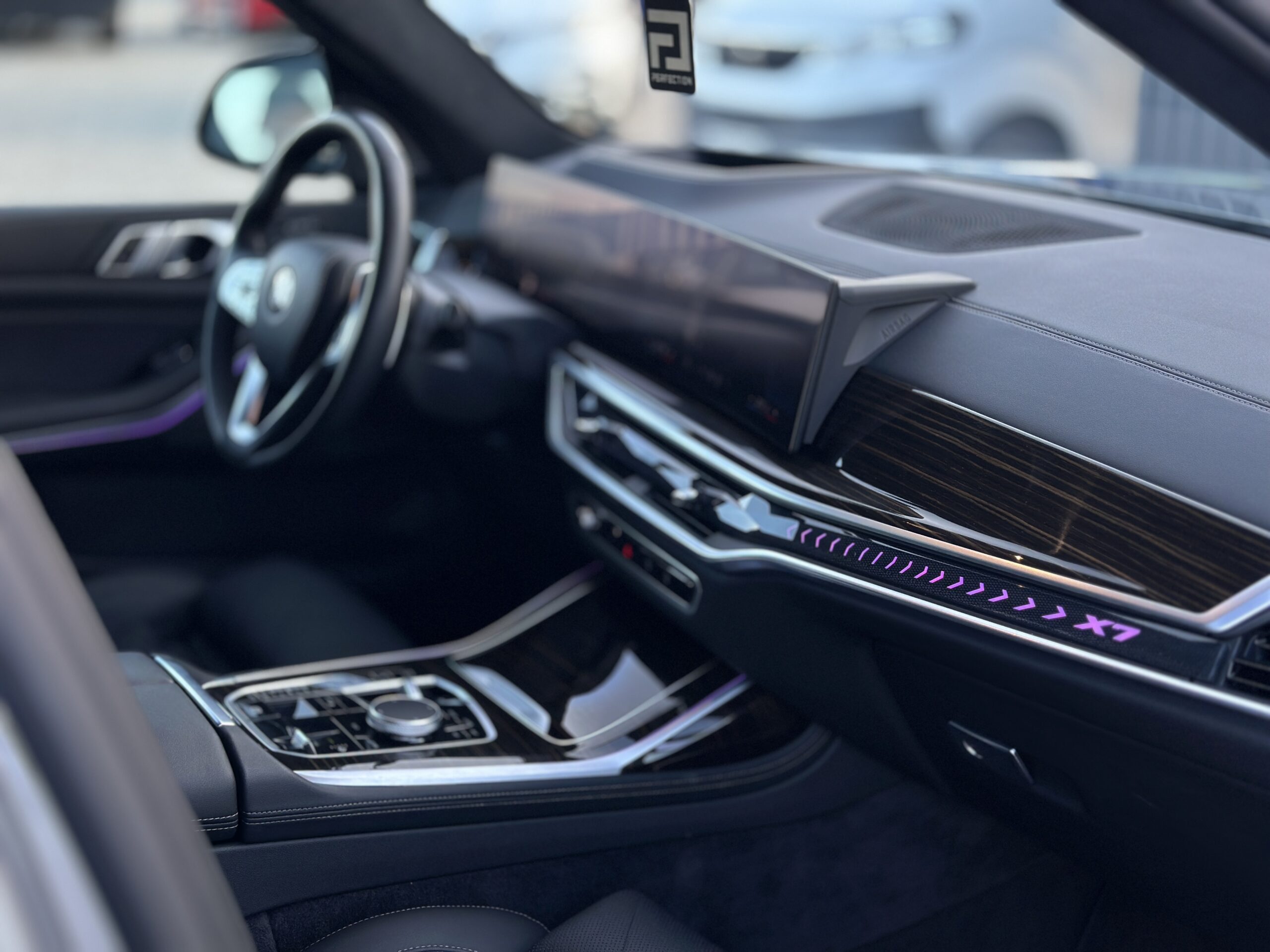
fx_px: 1761
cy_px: 476
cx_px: 635
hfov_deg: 39.7
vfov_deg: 30.3
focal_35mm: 48
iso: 80
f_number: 1.78
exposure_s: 1/121
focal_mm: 6.86
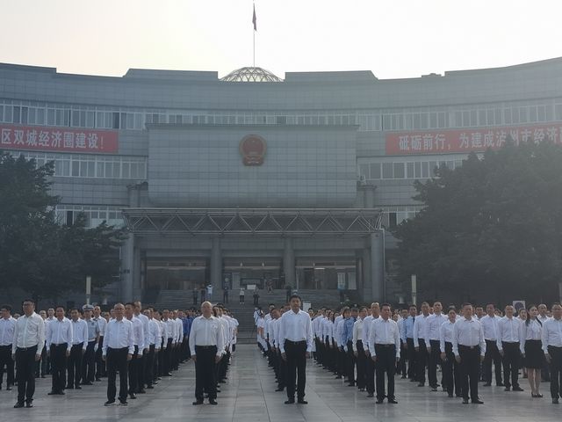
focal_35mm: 52
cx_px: 281
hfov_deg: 36.8
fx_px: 844
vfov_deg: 28.0
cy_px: 211
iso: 50
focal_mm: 4.75
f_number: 1.8
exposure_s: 1/866
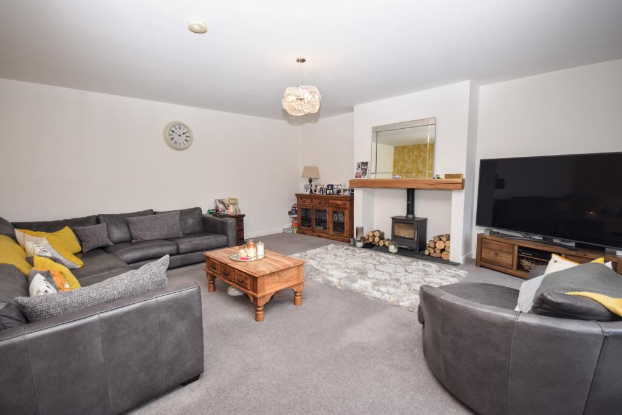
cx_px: 311
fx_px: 298
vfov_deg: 69.7
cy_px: 208
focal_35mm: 17
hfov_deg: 92.4
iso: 400
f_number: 4.2
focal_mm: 11.5
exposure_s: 1/60
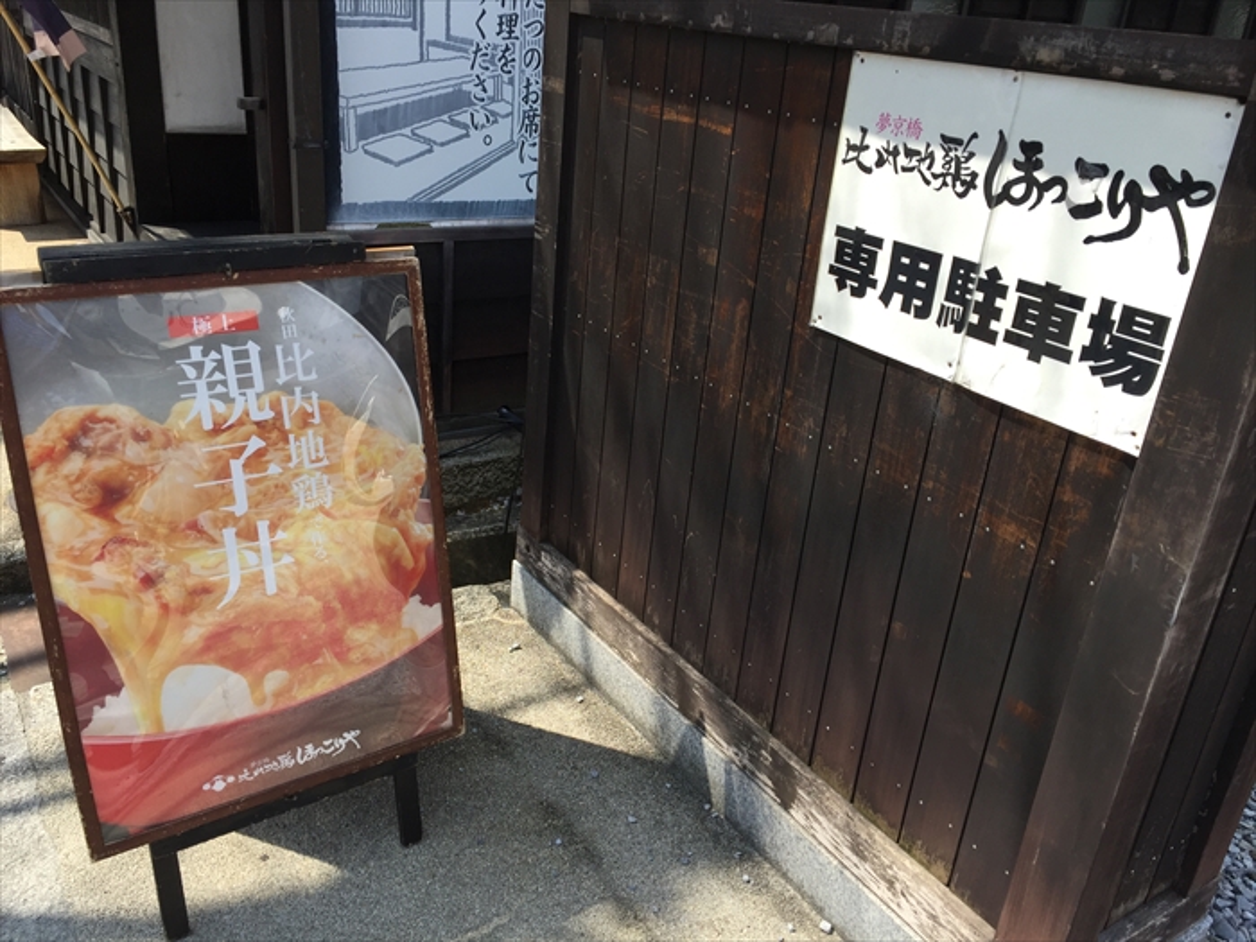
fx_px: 1052
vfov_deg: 48.2
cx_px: 628
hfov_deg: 61.7
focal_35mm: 29
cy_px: 471
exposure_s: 1/942
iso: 32
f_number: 2.2
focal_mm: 4.15
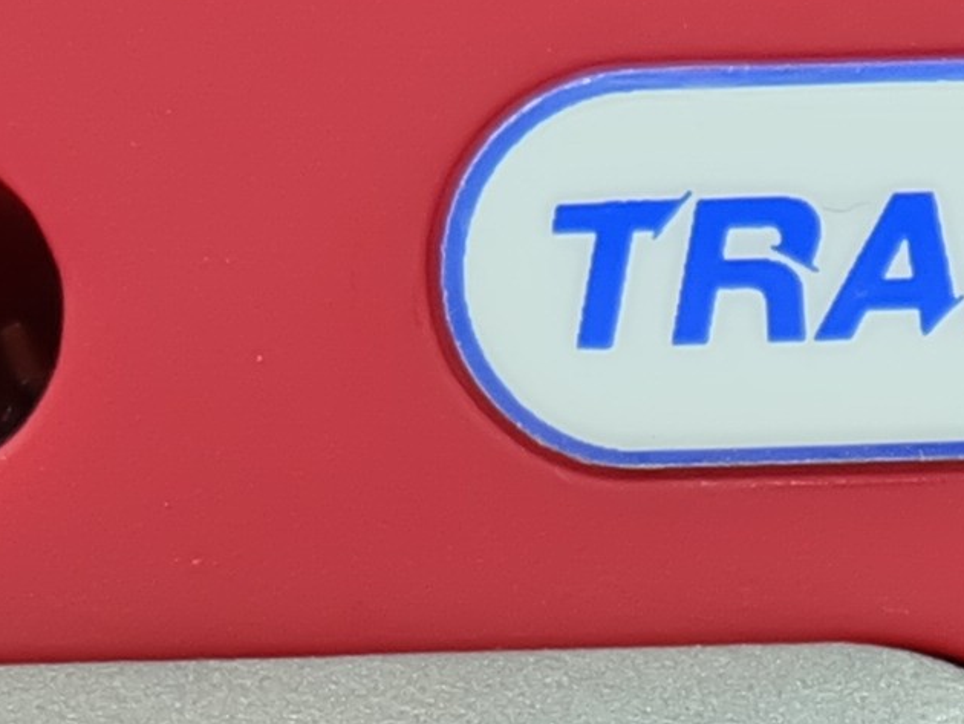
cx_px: 1169
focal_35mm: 224
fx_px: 6240
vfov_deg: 6.4
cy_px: 1486
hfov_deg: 8.7
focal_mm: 20.1
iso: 400
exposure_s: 1/210
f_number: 4.5
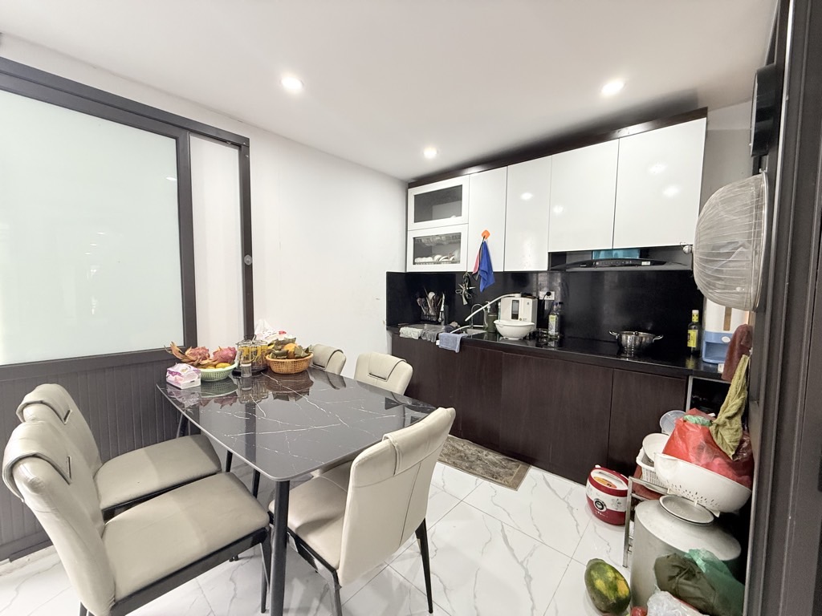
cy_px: 308
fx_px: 332
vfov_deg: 85.7
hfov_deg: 102.1
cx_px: 411
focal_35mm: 14
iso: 320
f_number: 2.2
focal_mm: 2.22
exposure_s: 1/100
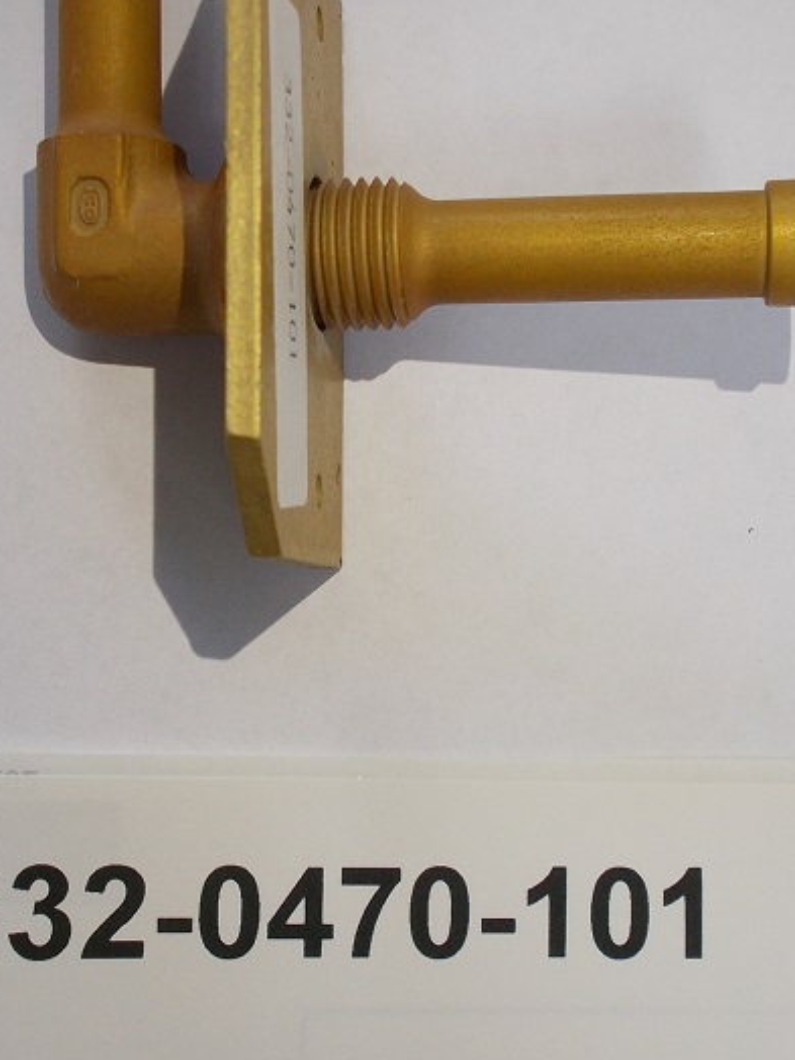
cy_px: 524
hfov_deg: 24.0
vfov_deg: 31.7
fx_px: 1868
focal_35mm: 61
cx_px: 374
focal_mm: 5.3
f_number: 3.4
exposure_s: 1/25
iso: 125
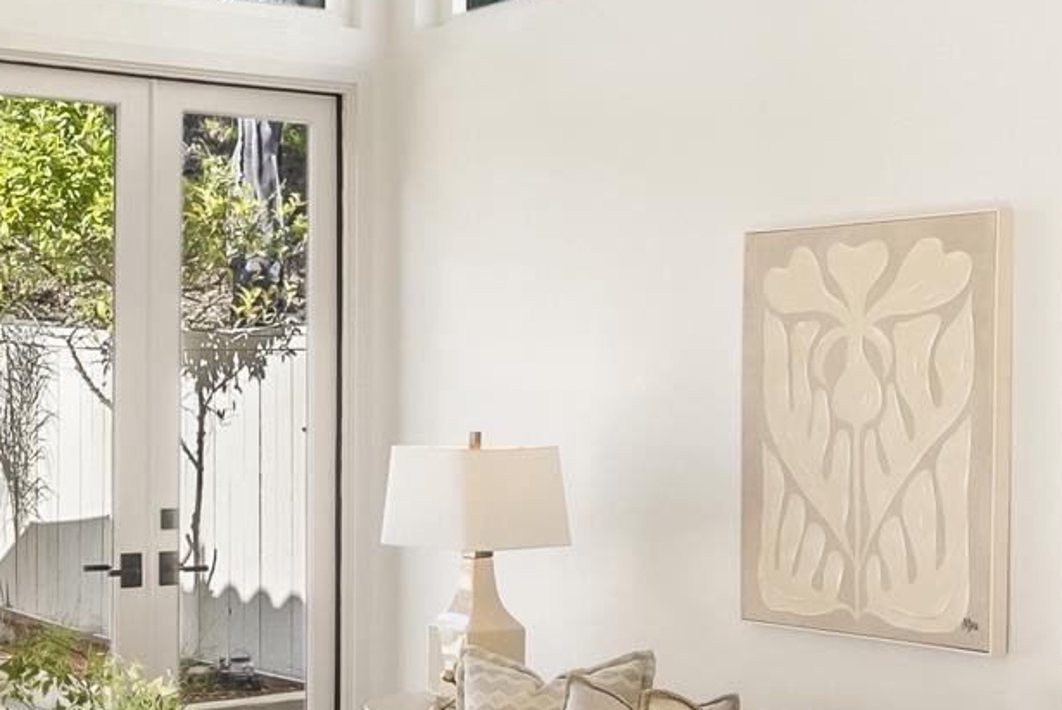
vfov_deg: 20.9
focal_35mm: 65
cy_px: 423
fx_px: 1919
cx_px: 152
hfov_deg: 29.9
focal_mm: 16
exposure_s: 1/50
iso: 500
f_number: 8
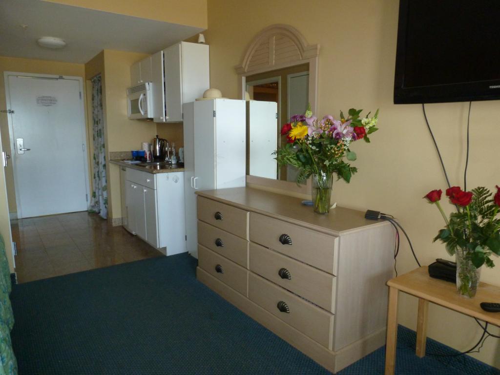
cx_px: 250
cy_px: 188
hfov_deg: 71.6
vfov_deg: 56.8
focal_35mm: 24
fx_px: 347
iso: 320
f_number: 3.3
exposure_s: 1/60
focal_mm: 4.3
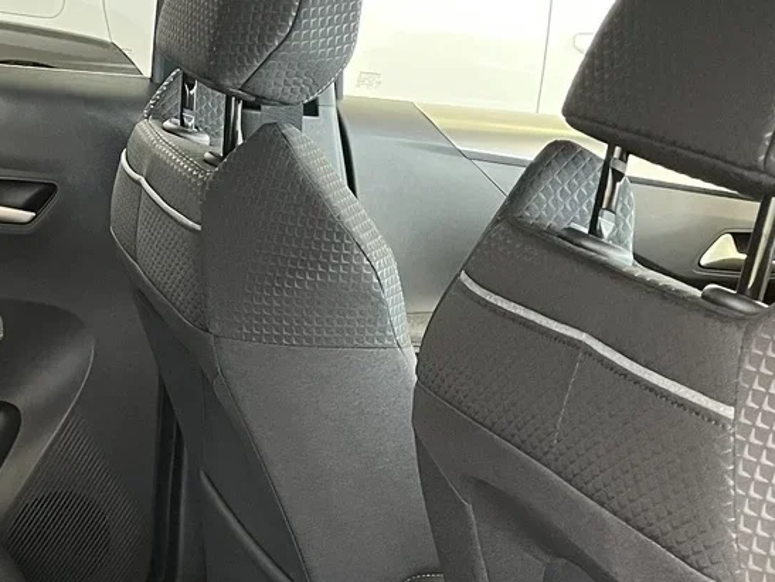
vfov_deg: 18.7
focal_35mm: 76
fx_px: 1703
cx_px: -20
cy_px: 623
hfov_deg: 24.4
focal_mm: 5.1
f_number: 1.6
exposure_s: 1/60
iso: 320
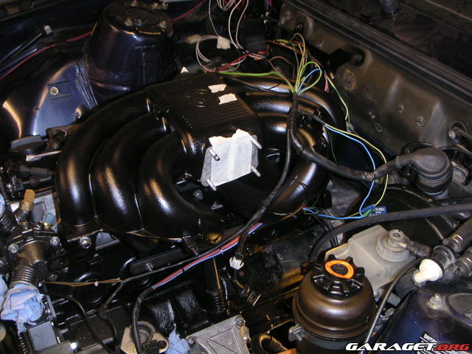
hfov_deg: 49.0
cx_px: 236
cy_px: 177
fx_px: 518
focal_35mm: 38
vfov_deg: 37.7
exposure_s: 1/45
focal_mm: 6
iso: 160
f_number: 2.8
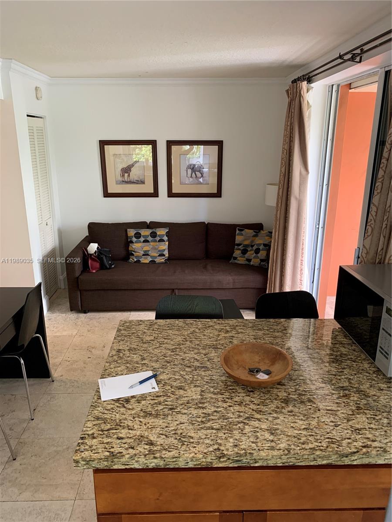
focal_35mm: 26
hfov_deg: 53.1
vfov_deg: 67.3
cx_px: 196
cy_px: 261
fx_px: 393
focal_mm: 4.25
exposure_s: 1/60
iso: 125
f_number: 1.8
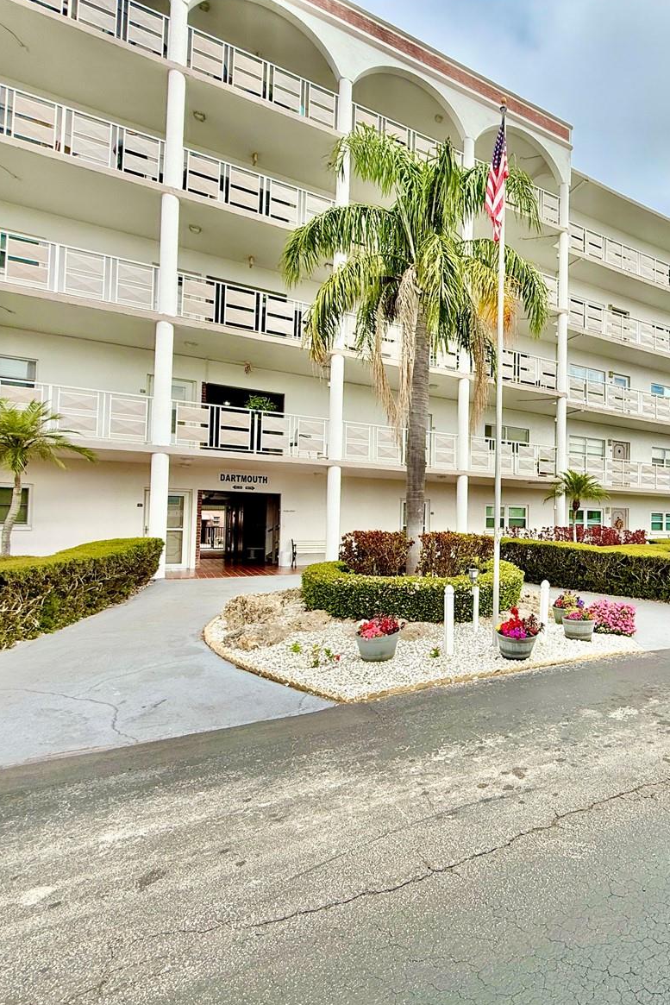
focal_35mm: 20
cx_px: 575
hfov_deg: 55.5
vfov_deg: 84.0
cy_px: 510
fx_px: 558
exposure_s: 1/1848
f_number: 2.2
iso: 64
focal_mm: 2.22
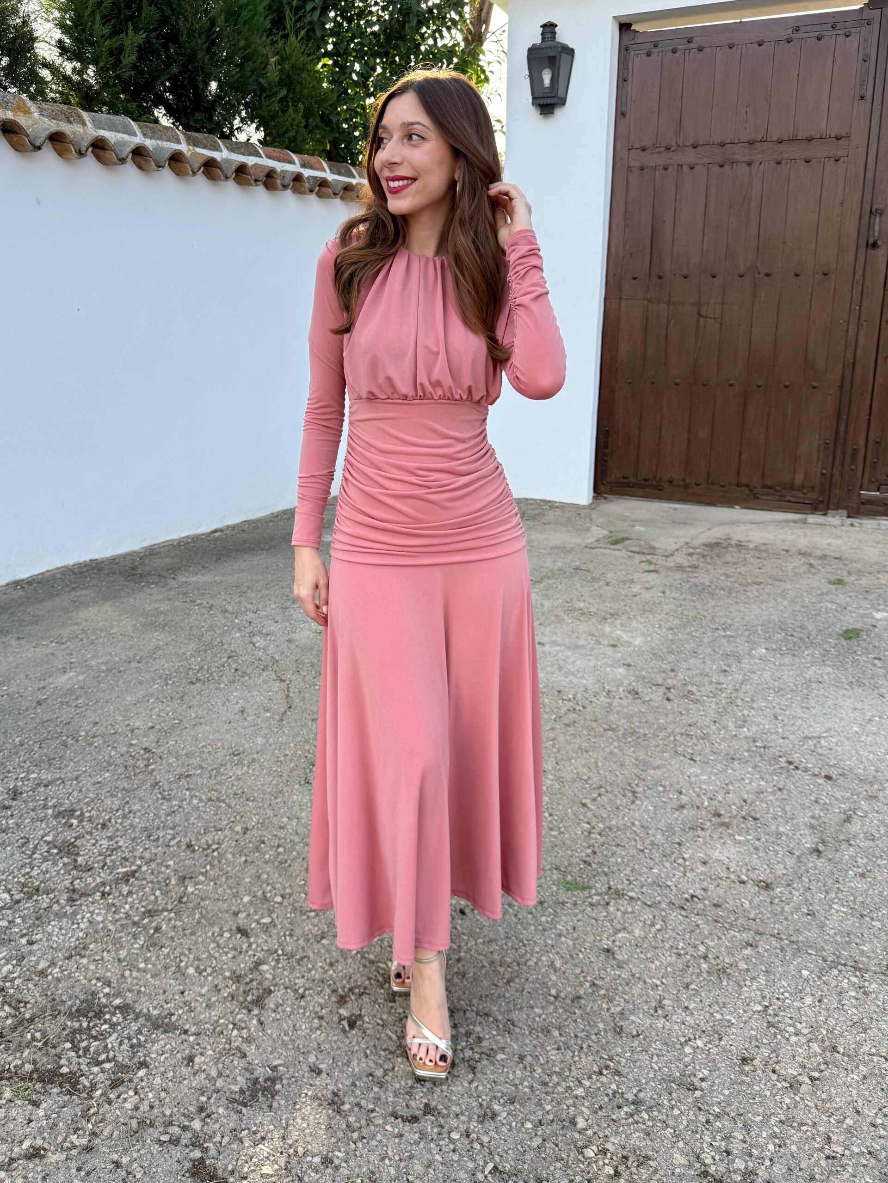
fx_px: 821
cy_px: 592
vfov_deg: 71.6
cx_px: 444
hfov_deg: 56.8
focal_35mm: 24
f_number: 1.78
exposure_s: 1/898
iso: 100
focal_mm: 6.76
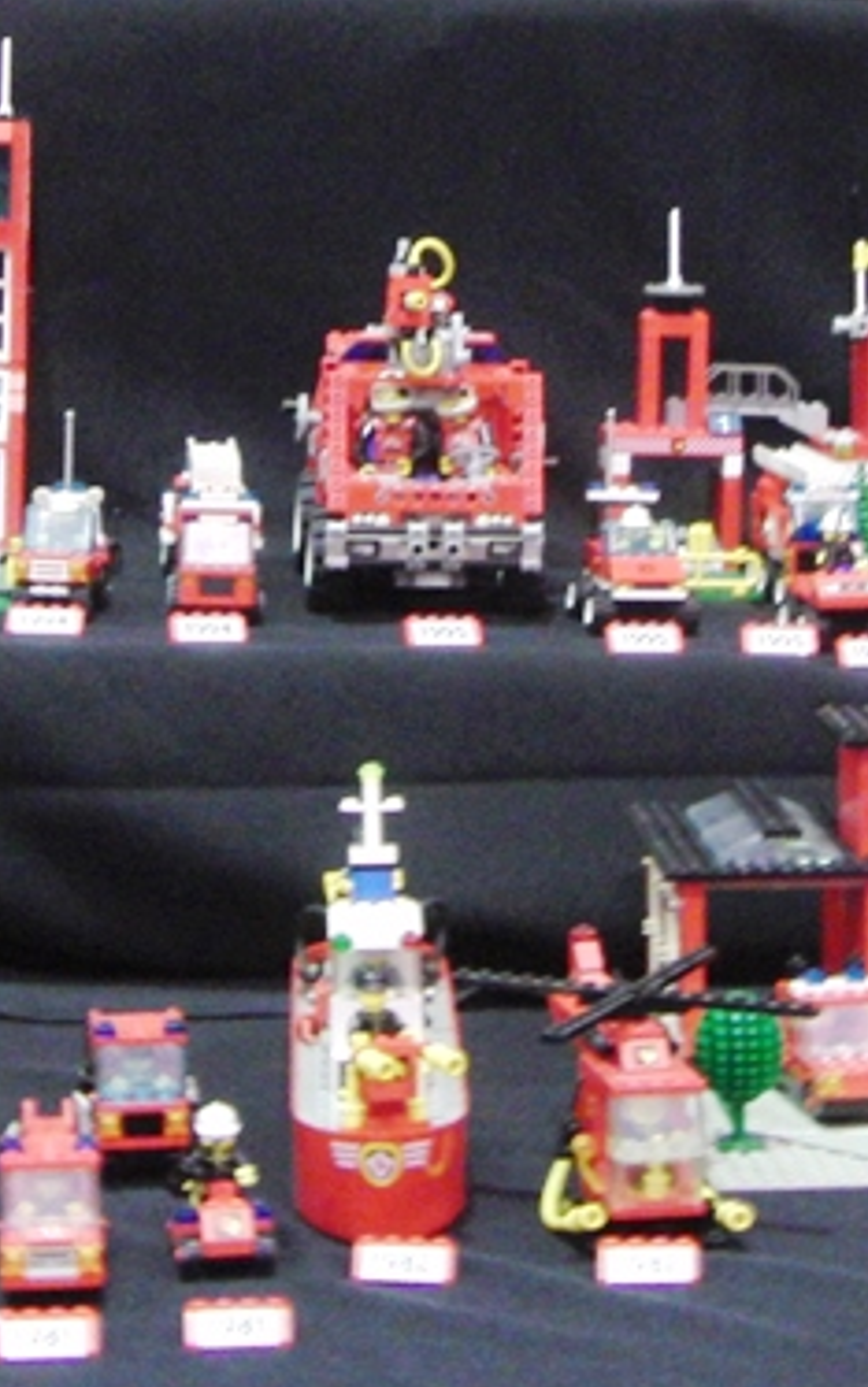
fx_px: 4501
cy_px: 312
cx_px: 471
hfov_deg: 11.0
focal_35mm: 119
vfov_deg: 17.4
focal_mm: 7.2
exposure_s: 1/6
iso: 400
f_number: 3.1
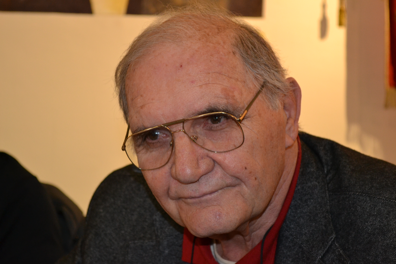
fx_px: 907
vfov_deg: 16.6
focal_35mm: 82
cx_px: 198
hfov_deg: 24.6
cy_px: 132
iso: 1250
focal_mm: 55
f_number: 5.6
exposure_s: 1/60
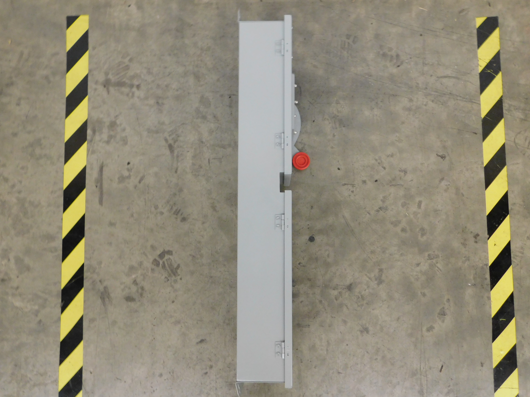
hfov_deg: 63.4
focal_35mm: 28
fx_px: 429
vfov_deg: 49.7
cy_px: 198
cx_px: 265
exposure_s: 1/13
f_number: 3.2
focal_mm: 4.9
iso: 400
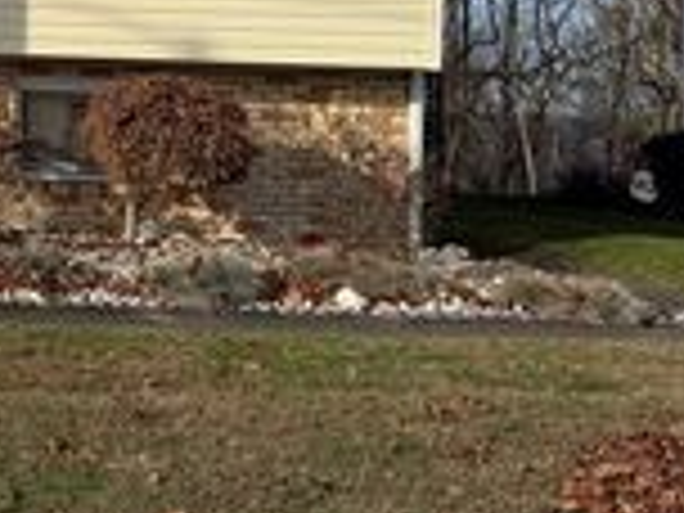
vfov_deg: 18.4
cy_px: 56
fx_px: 1561
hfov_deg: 20.9
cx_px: -351
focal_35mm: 79
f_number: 1.78
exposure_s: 1/6711
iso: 80
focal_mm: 6.76
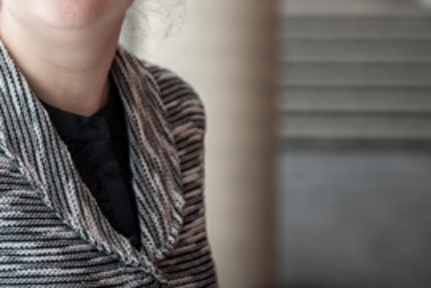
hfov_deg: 12.2
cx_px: -53
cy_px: 14
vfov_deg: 8.2
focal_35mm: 166
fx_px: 1987
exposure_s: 1/320
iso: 800
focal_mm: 70
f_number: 3.5
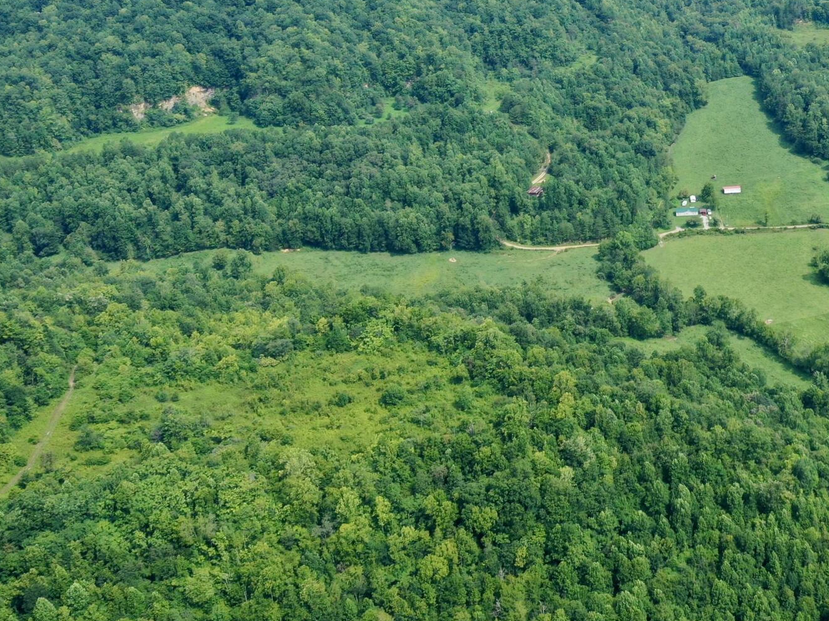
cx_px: 764
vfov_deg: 23.5
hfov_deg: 30.2
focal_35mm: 61
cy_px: 88
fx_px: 1461
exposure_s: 1/100
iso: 100
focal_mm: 10.26
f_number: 6.3
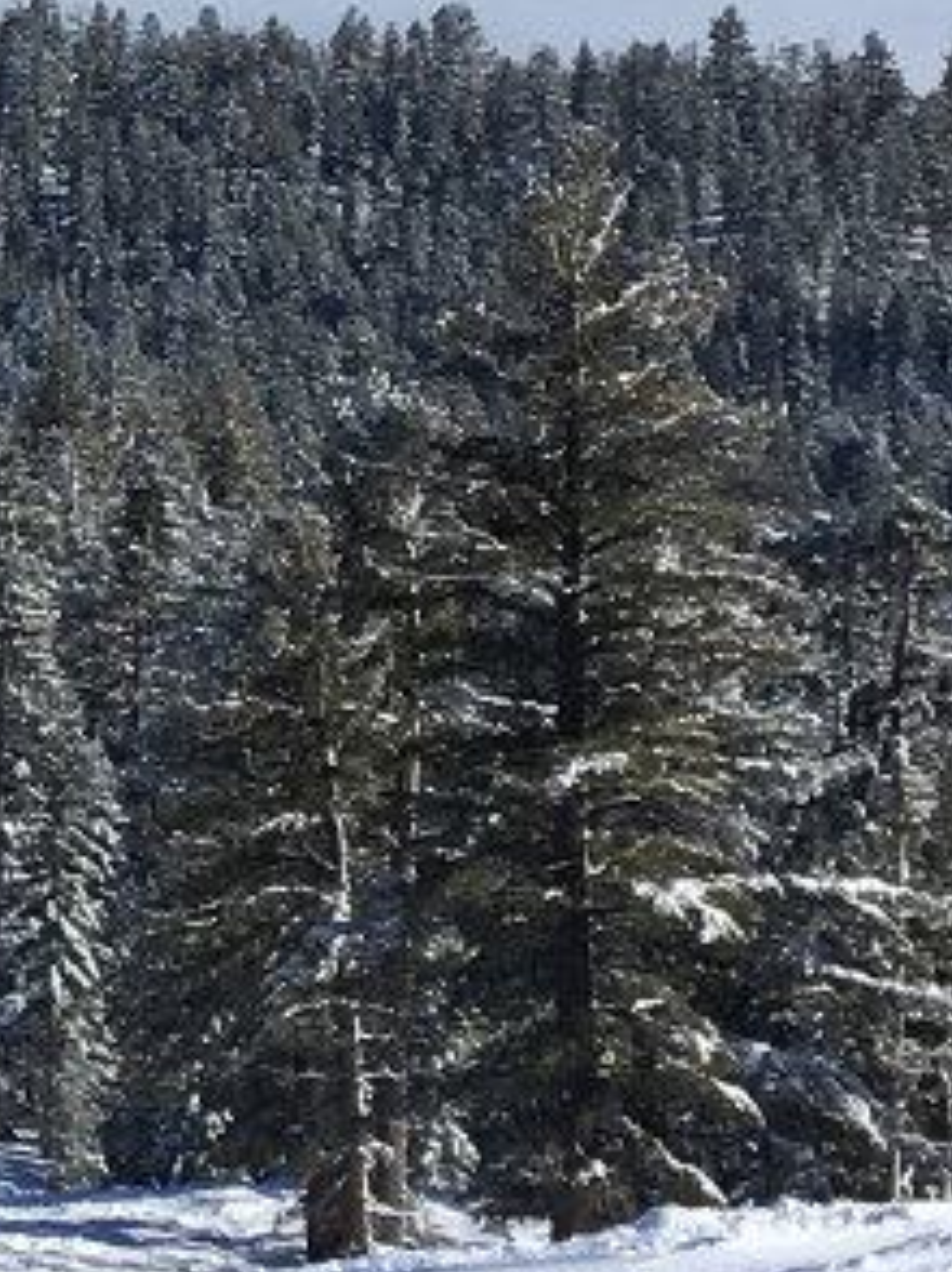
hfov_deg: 8.9
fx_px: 5802
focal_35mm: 158
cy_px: -813
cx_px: -935
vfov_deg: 11.8
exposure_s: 1/3846
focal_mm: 4.15
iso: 25
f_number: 2.2
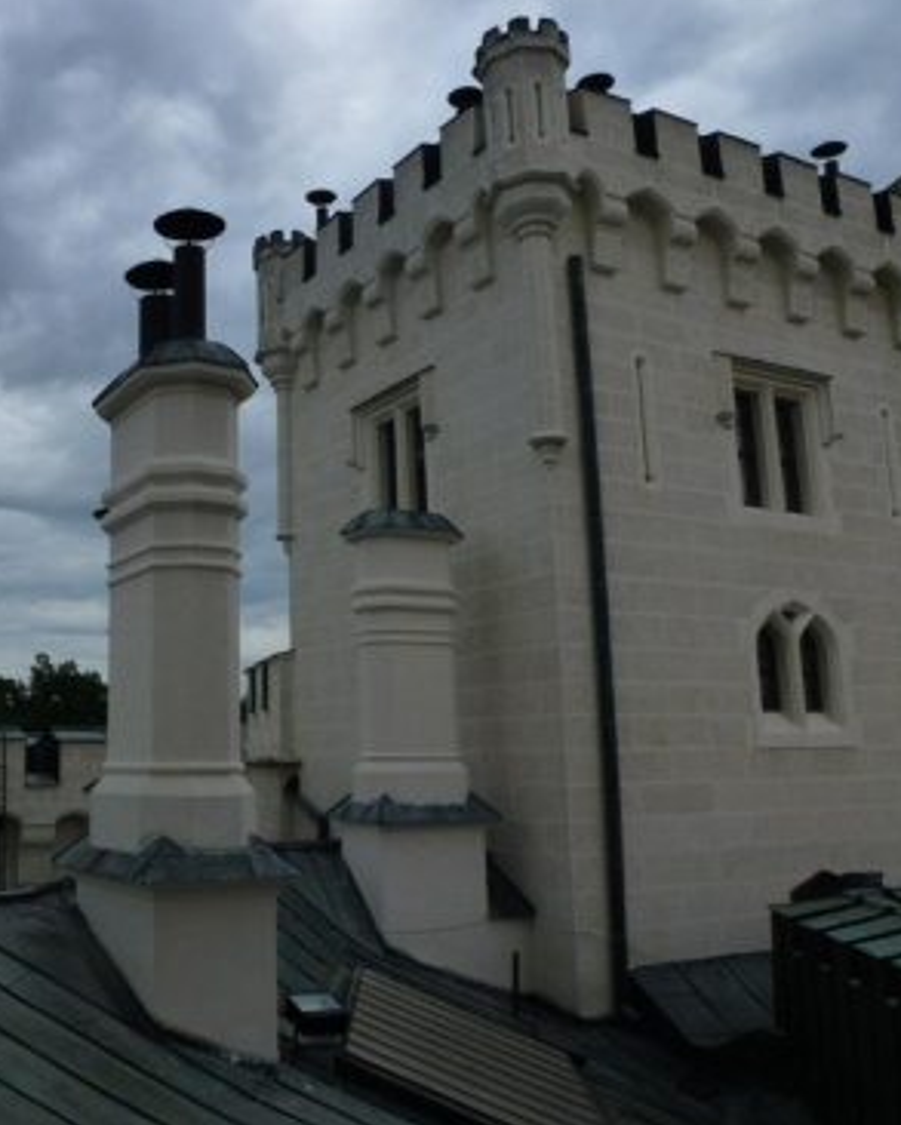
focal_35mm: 32
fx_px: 1066
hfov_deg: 44.1
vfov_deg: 55.6
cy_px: 552
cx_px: 209
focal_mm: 4.3
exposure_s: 1/2000
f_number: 4
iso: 160
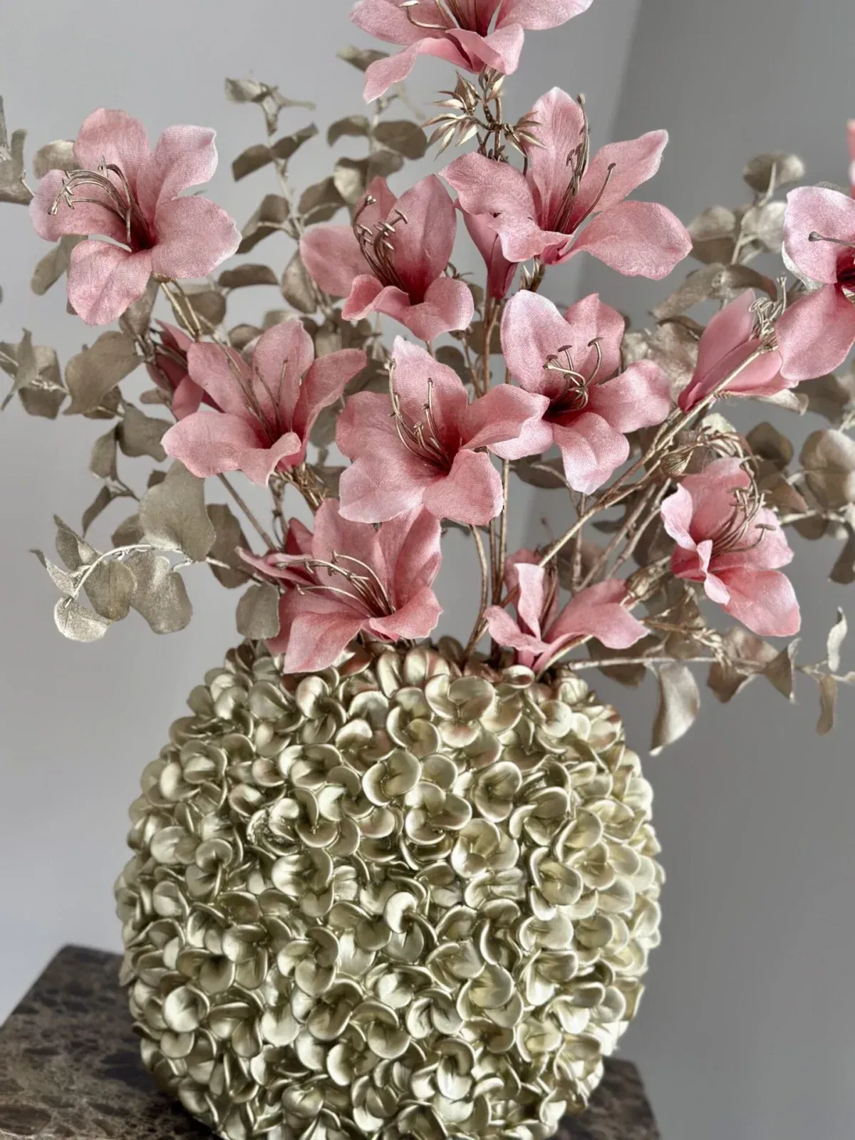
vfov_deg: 39.7
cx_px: 428
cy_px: 570
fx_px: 1581
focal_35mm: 48
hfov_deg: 30.3
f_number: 1.78
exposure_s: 1/102
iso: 125
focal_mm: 6.86
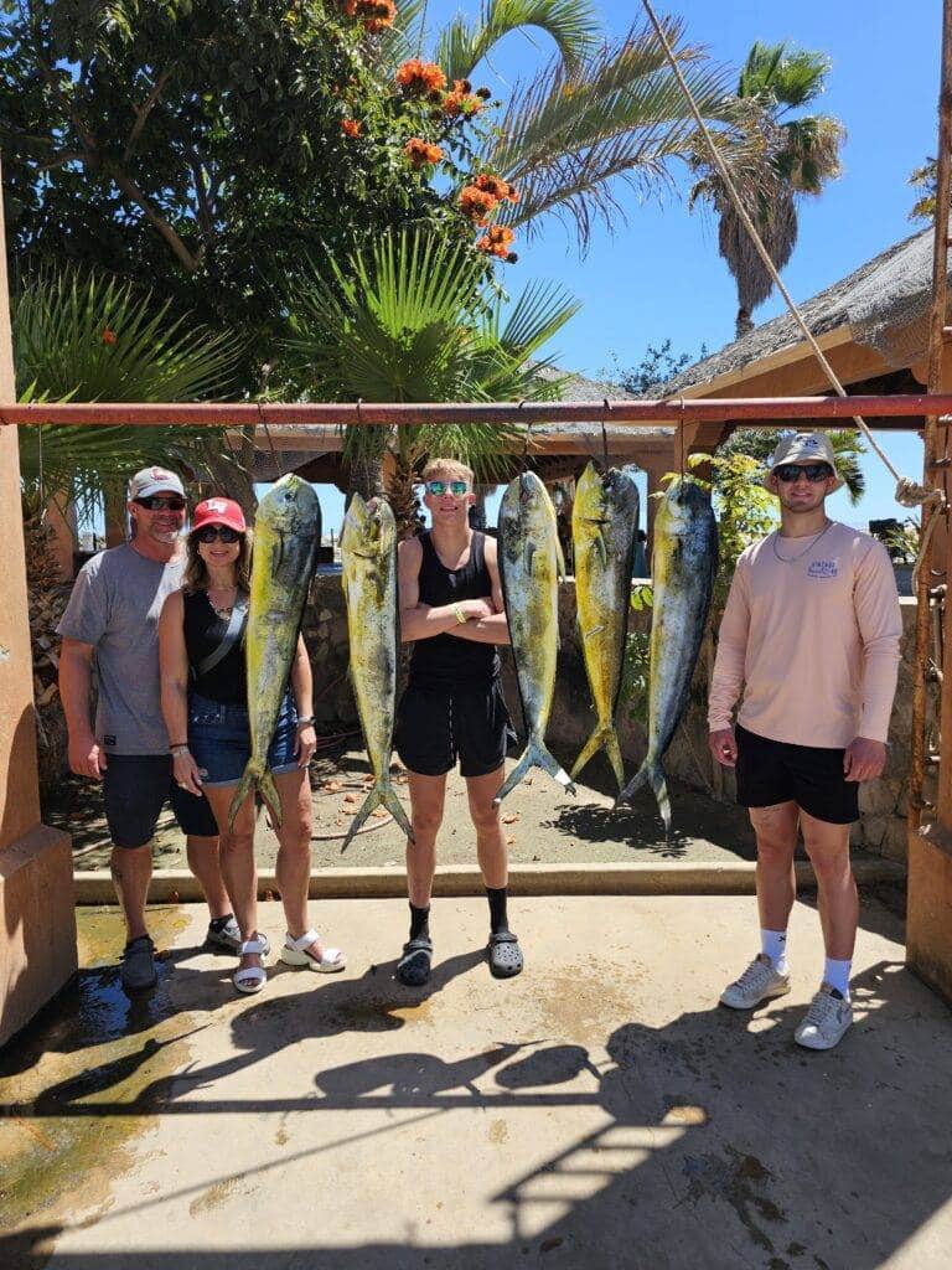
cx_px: 476
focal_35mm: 23
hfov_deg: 58.9
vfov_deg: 73.9
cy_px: 635
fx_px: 843
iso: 10
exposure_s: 1/409
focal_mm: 6.3
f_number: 1.7
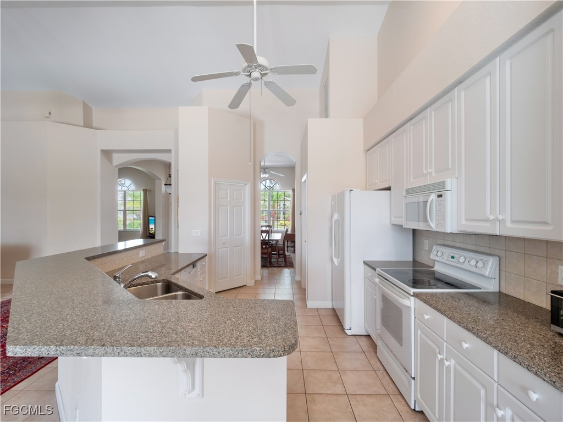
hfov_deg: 94.5
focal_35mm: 16
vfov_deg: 78.1
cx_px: 282
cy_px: 211
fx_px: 260
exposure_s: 1/8
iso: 200
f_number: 7.1
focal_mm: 8
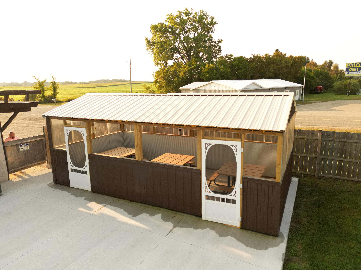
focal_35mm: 24
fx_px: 250
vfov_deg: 56.8
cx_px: 180
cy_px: 135
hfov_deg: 71.6
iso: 400
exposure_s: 1/2500
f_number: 1.7
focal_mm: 6.72
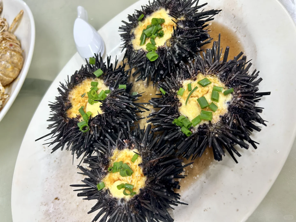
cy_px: 111
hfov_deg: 67.3
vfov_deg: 53.1
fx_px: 222
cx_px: 148
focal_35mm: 26
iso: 80
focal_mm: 5.7
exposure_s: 1/50
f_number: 1.5
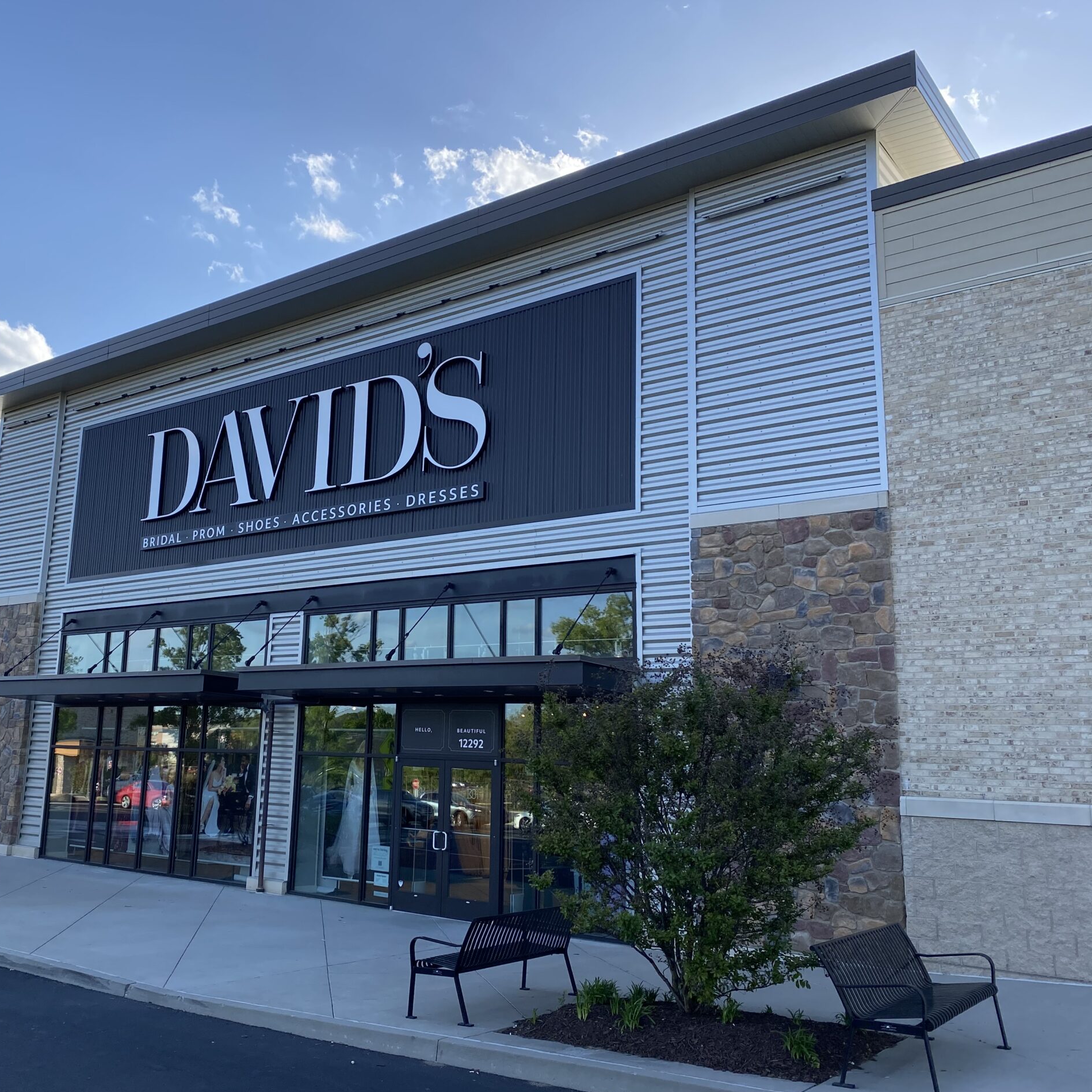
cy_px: 543
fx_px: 1106
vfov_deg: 52.5
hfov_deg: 51.8
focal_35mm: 31
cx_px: 388
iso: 32
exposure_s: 1/1608
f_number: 1.8
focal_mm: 4.25
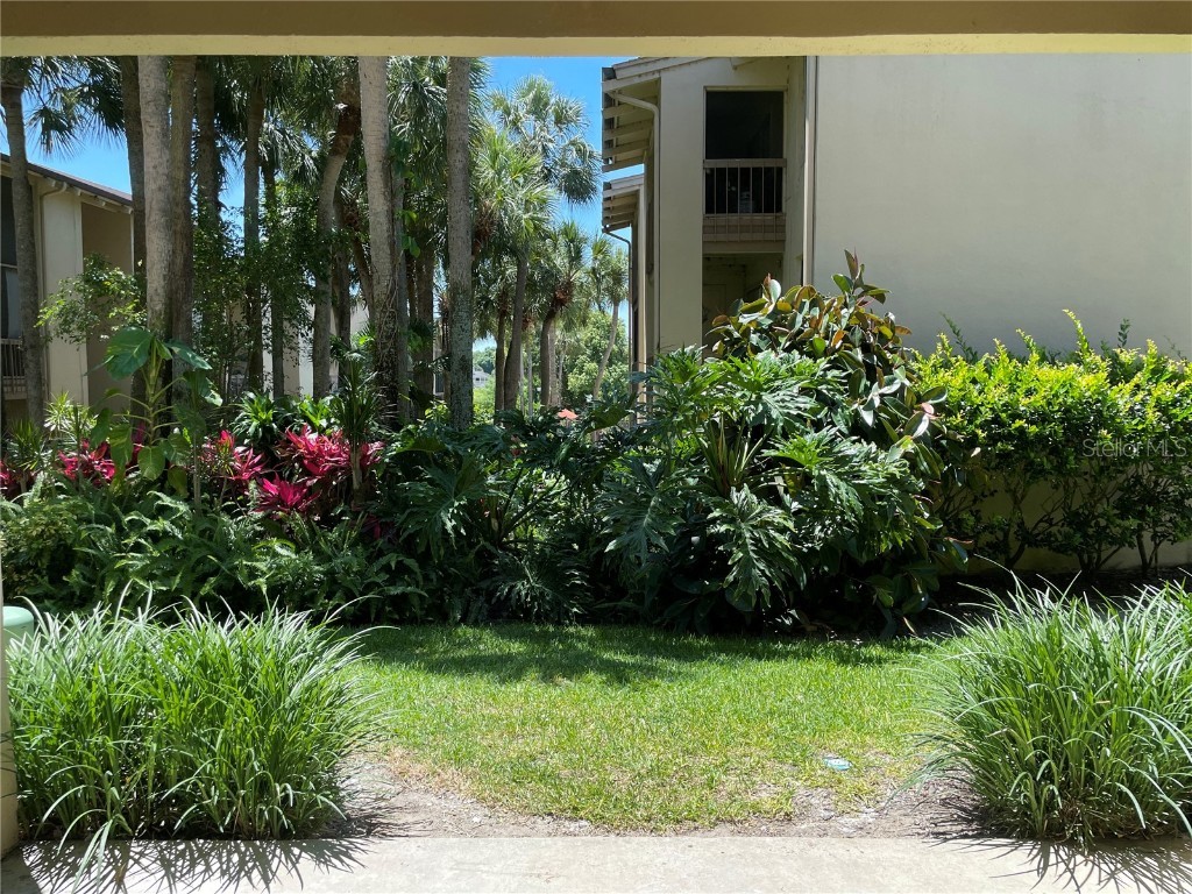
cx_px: 596
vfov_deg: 53.1
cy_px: 447
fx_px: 895
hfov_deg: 67.3
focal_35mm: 26
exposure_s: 1/590
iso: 32
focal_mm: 4.2
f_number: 1.6
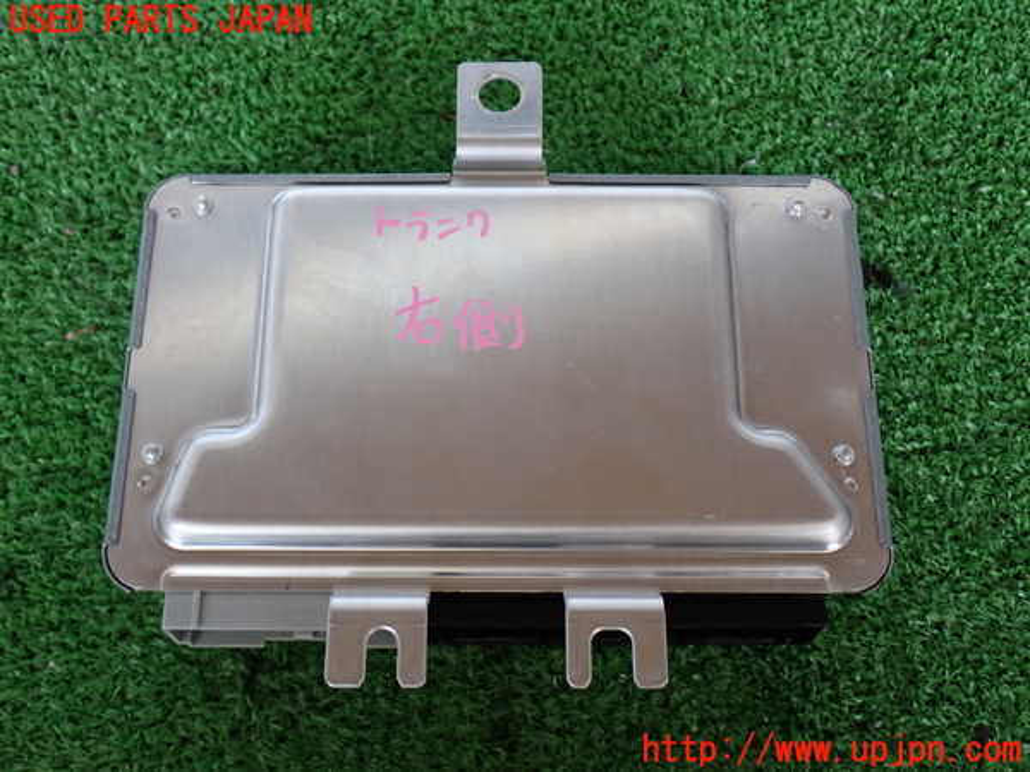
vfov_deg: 30.9
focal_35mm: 47
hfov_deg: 40.4
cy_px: 386
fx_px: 1398
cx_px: 515
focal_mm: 8.4
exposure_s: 1/50
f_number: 3.1
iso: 250
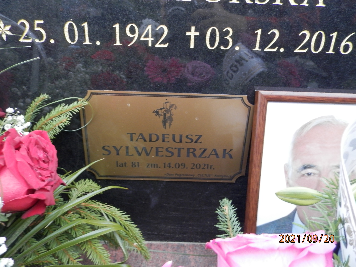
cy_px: 134
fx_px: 257
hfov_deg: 69.4
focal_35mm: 25
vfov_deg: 54.9
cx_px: 178
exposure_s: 1/8
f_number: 3.1
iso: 200
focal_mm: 4.5
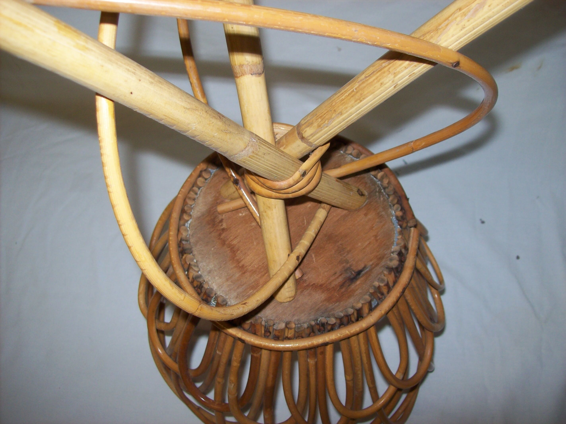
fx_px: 588
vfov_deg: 39.6
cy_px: 212
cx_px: 283
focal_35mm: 36
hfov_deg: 51.4
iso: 80
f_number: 2.7
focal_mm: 6
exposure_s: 1/64
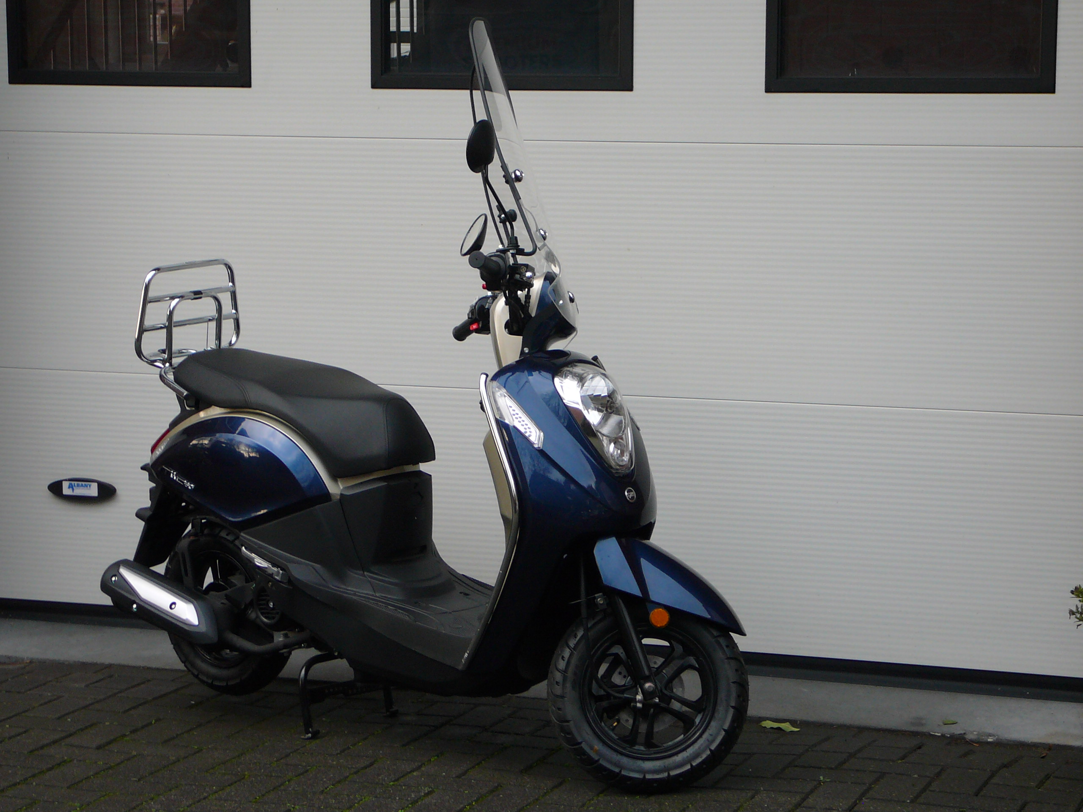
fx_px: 2972
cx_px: 542
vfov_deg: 15.6
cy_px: 406
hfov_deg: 20.7
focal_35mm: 95
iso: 100
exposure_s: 1/40
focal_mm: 14.1
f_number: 3.9
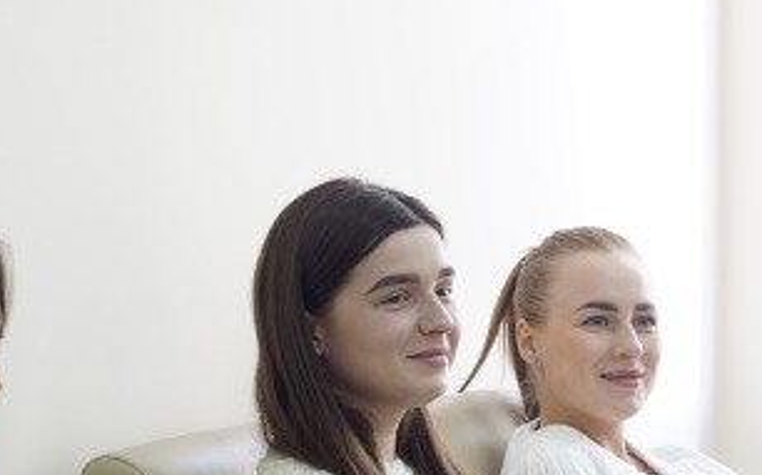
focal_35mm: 200
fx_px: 4152
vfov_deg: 6.5
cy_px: 591
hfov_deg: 10.5
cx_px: 172
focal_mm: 50
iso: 500
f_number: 4
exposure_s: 1/80
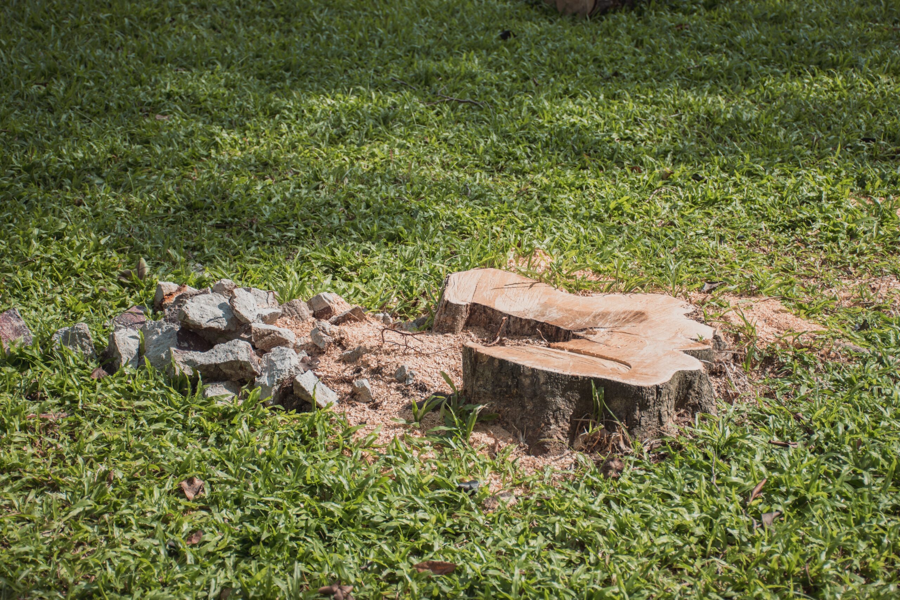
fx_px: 1950
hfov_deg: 26.0
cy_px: 300
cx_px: 450
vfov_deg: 17.5
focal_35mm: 78
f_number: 5.6
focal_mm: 52
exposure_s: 1/400
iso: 100
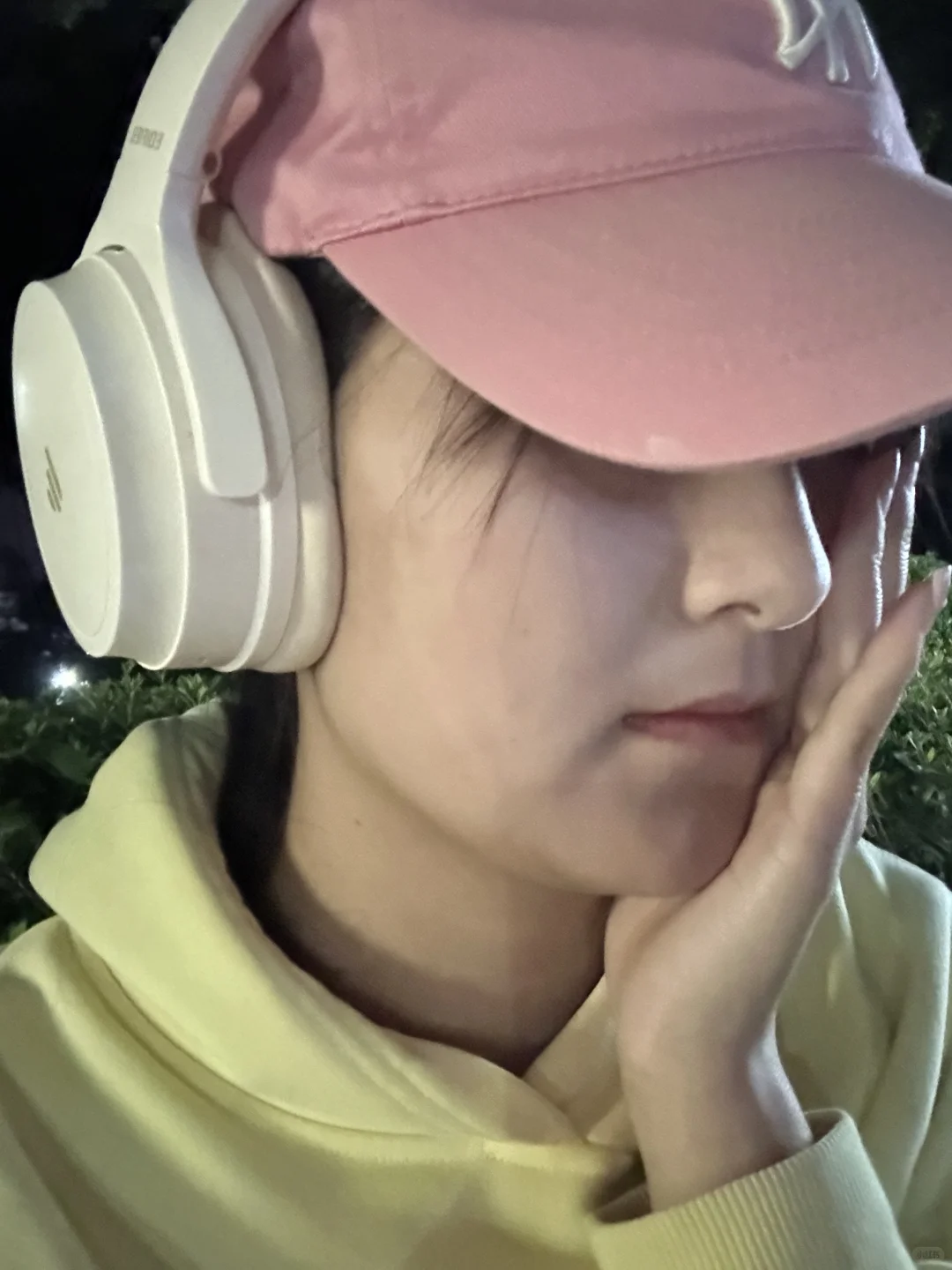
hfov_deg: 46.8
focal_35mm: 30
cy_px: 635
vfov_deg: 60.0
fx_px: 1100
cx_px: 476
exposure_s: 1/17
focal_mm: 2.69
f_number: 1.9
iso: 2000
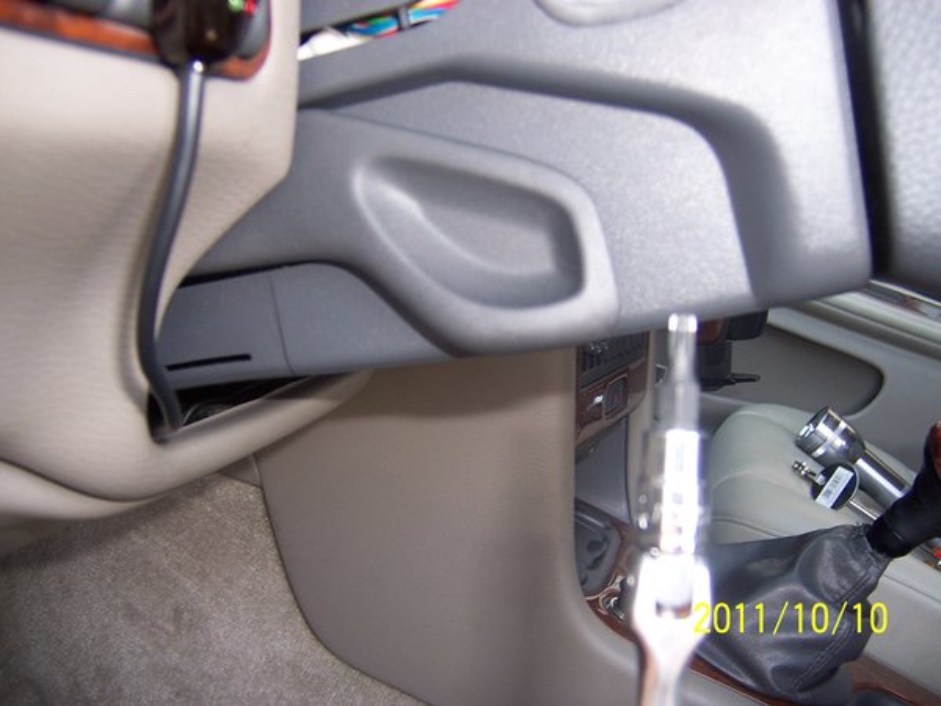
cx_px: 470
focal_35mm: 33
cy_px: 353
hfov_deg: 55.4
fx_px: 897
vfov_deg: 42.9
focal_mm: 5.5
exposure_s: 1/60
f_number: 2.8
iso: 80
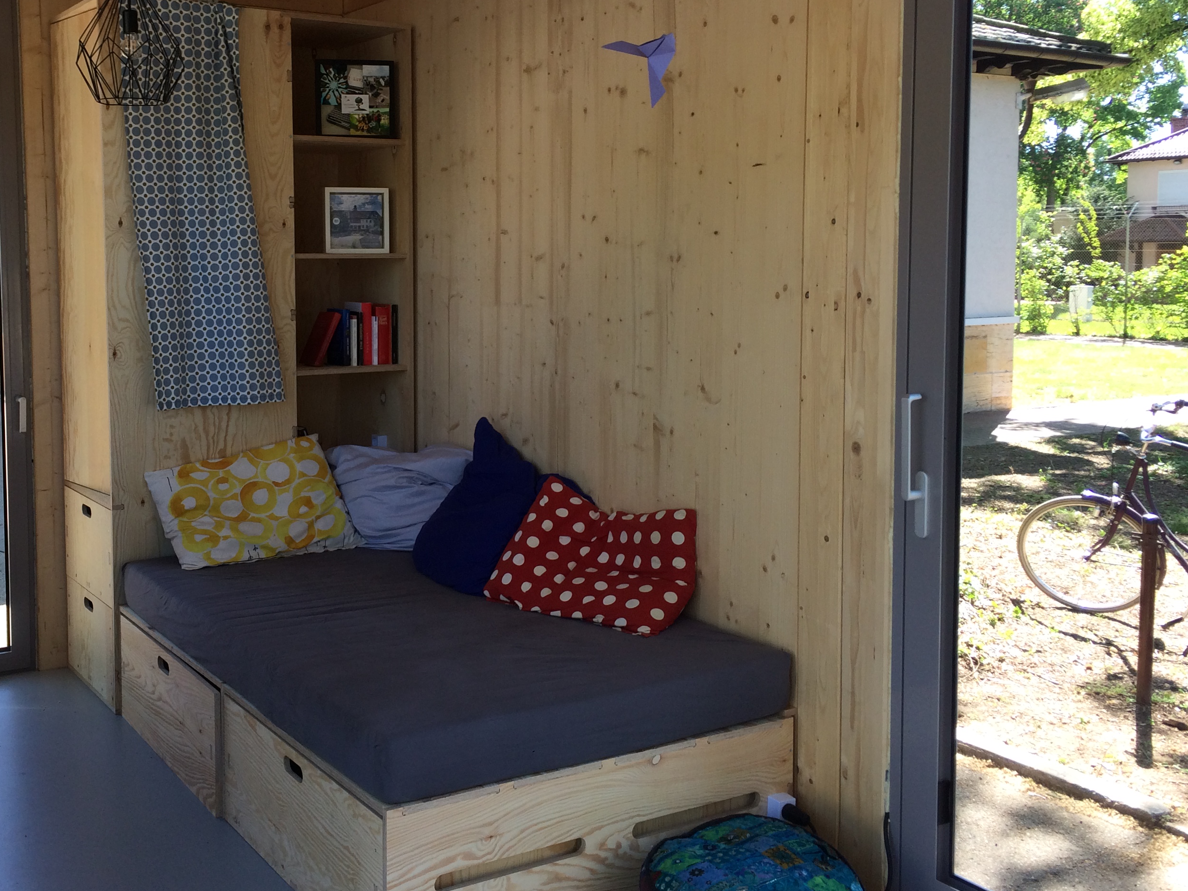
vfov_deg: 37.6
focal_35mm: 38
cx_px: 441
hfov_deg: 48.5
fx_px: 1304
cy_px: 364
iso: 32
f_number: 2.2
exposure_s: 1/246
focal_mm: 4.15
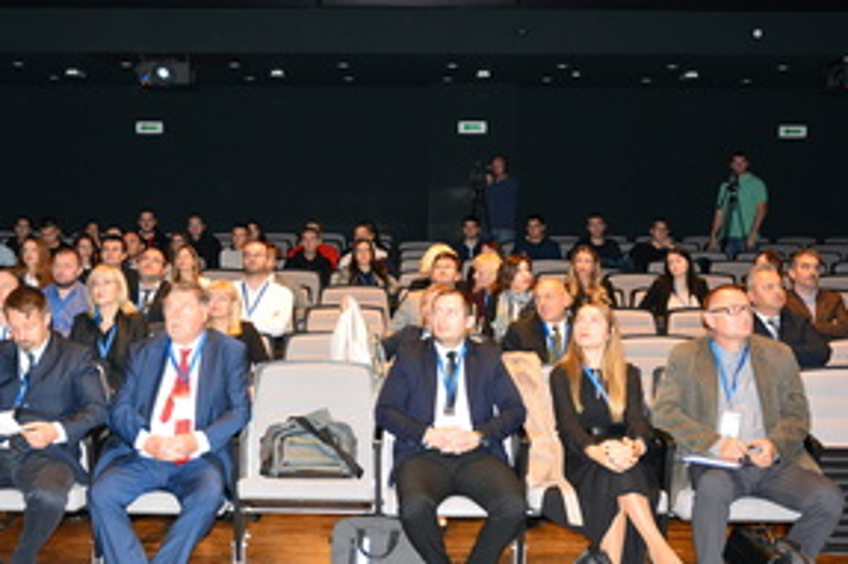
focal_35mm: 49
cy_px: 269
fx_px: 1154
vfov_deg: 27.5
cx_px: 375
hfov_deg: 40.3
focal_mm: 24
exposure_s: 1/80
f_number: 3.8
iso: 1600
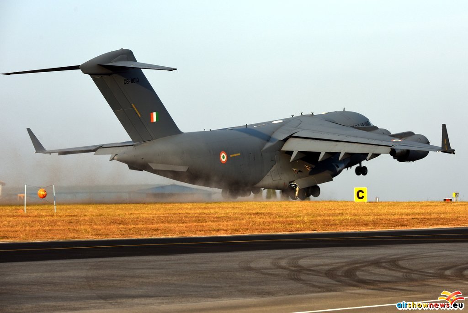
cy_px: 156
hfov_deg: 11.7
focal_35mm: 175
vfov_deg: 7.9
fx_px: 2277
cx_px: 234
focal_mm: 175
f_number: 8
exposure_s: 1/640
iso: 250
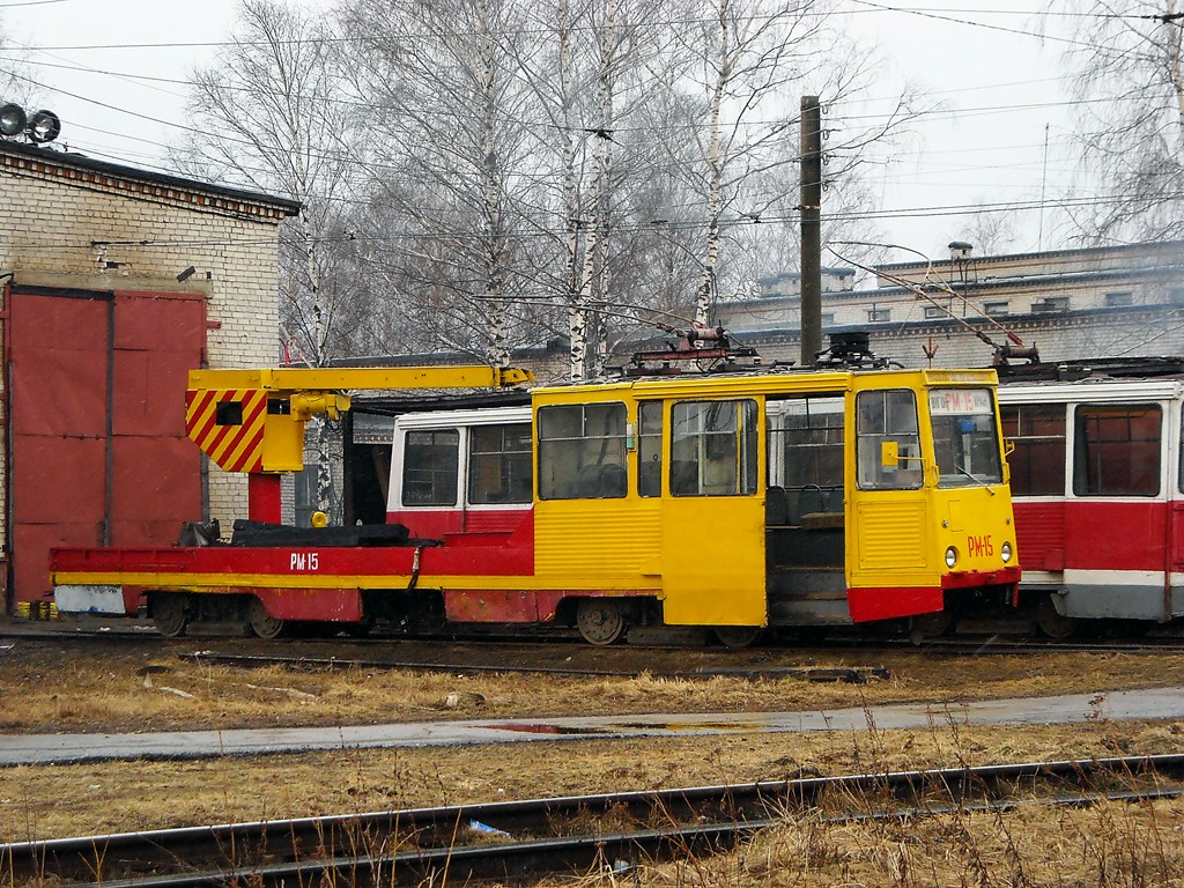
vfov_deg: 14.1
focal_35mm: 105
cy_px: 444
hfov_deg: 18.7
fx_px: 3591
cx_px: 592
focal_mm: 17.1
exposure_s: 1/114
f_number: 4.7
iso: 237
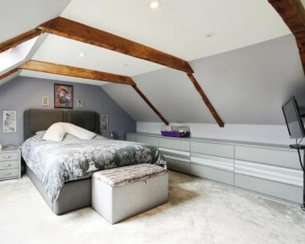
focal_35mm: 19
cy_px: 119
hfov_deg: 81.6
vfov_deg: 70.9
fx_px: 172
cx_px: 113
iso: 800
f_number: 9
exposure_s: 1/25
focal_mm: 16
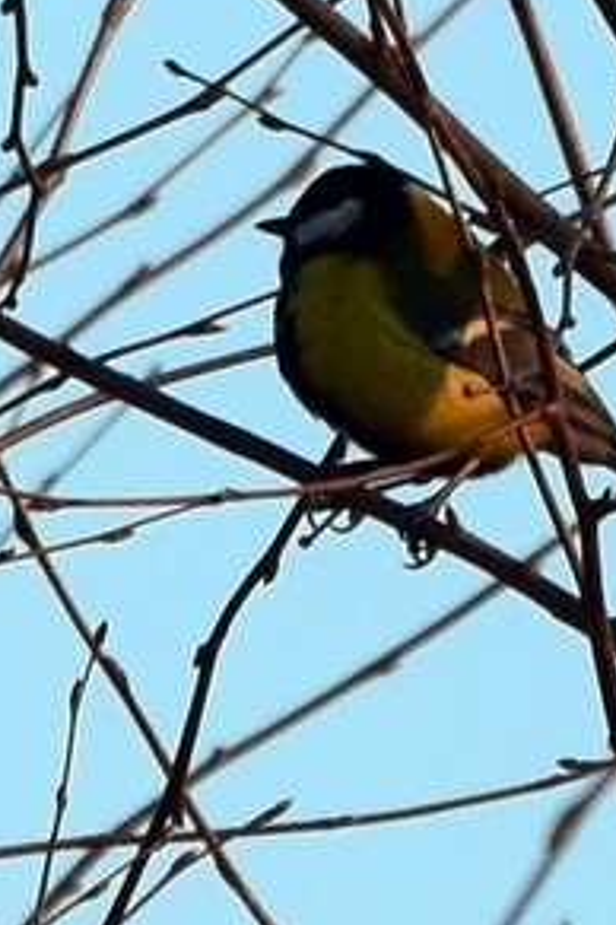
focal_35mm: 743
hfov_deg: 1.9
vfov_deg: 2.8
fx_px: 19069
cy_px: 219
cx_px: 513
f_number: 11
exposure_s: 1/400
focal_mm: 180
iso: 400
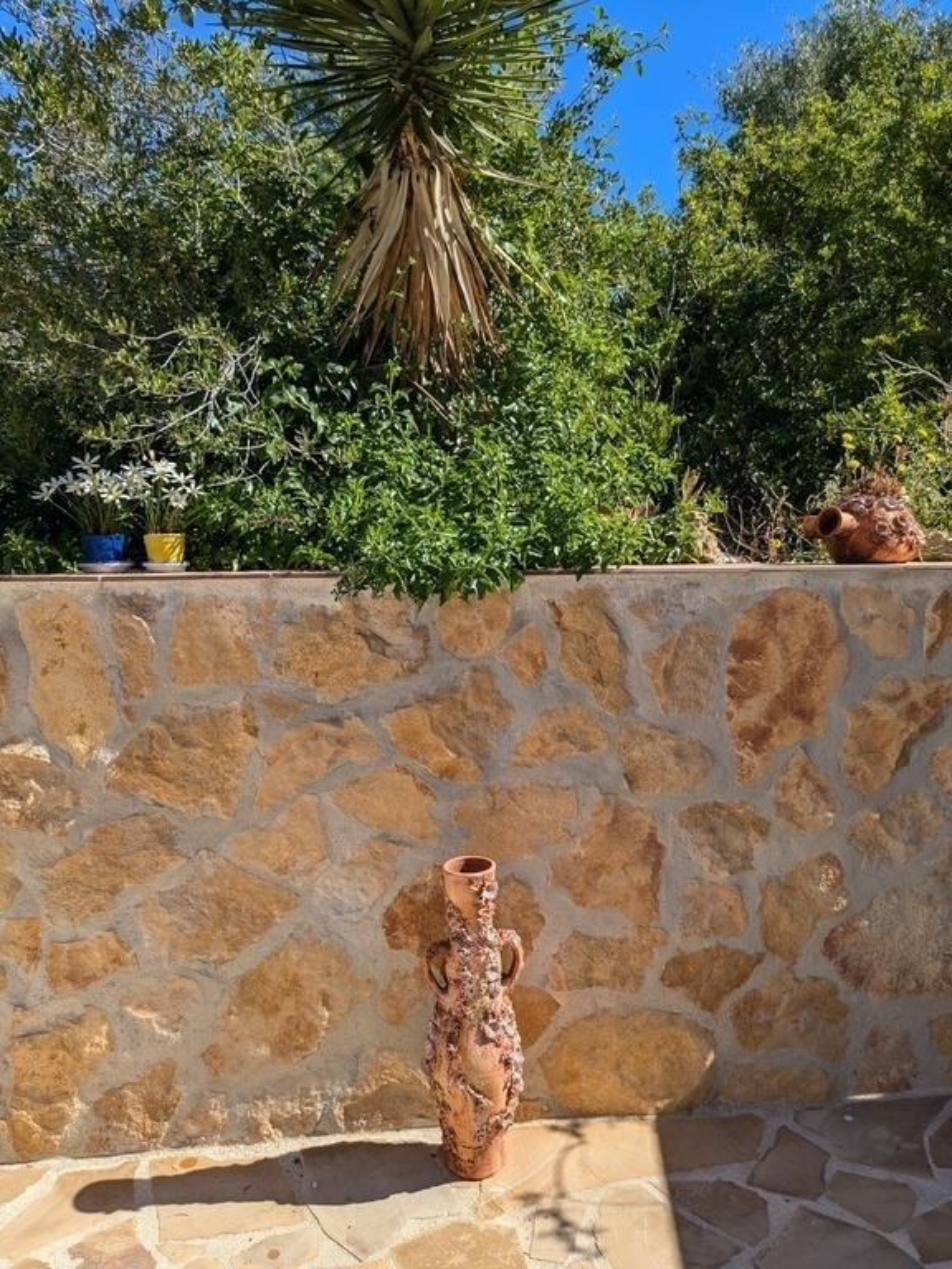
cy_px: 634
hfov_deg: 51.4
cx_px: 476
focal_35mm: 27
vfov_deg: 65.3
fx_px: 990
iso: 52
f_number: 1.73
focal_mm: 4.38
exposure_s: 1/2597
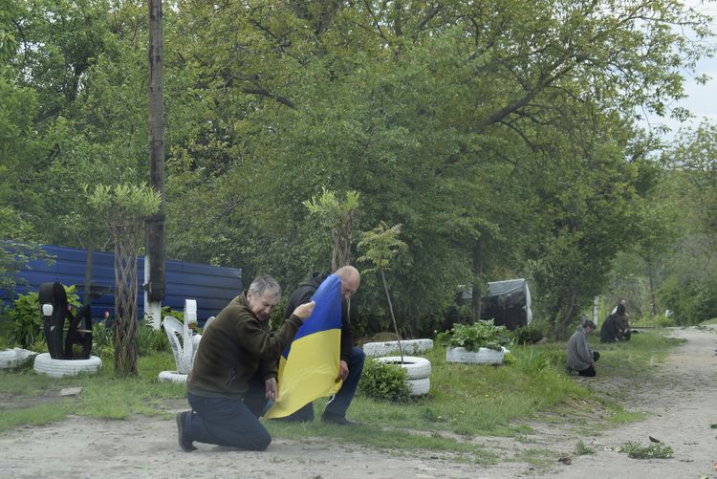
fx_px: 1644
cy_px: 240
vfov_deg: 16.6
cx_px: 358
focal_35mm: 82
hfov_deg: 24.6
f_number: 8
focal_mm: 55
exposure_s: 1/250
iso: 250
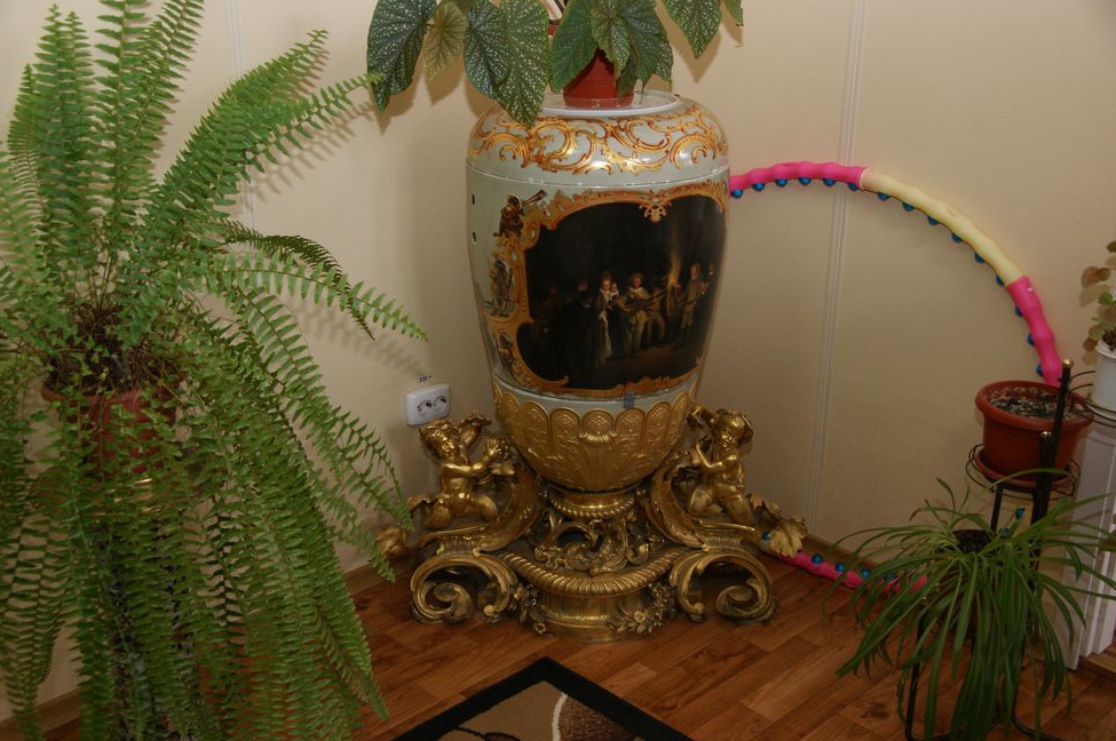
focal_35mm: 40
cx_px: 557
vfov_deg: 33.3
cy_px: 373
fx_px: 1239
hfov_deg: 48.5
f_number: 5.6
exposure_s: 1/60
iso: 400
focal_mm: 26
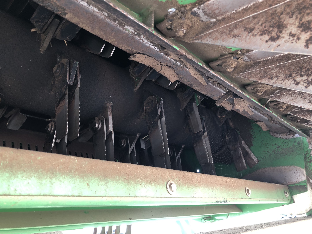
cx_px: 156
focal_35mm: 28
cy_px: 117
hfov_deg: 63.4
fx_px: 252
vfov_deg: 49.7
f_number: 1.8
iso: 40
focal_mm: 3.99
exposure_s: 1/17
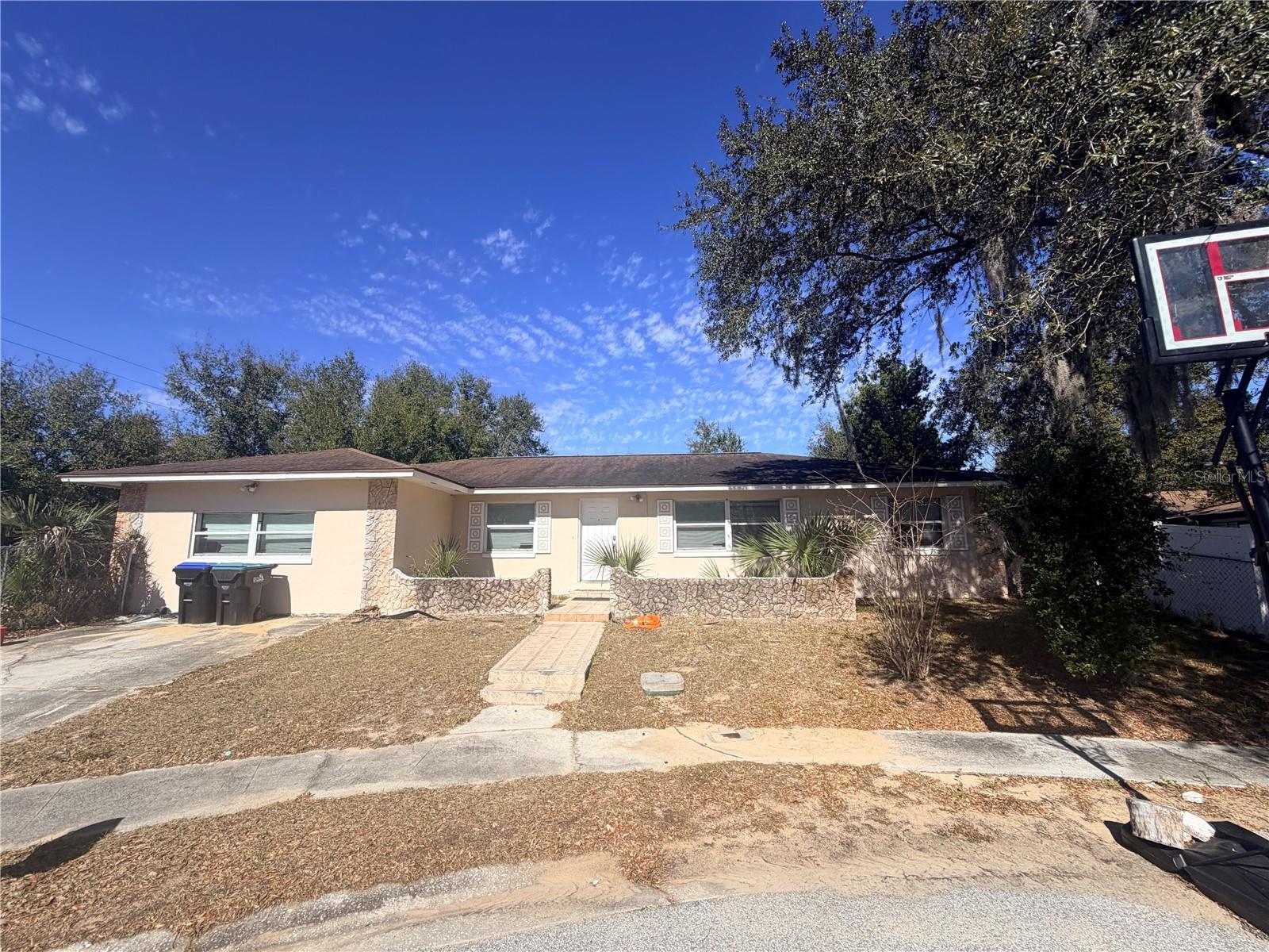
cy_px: 476
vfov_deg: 85.7
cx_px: 634
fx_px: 513
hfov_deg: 102.1
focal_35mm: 14
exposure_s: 1/942
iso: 20
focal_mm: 2.22
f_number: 2.2
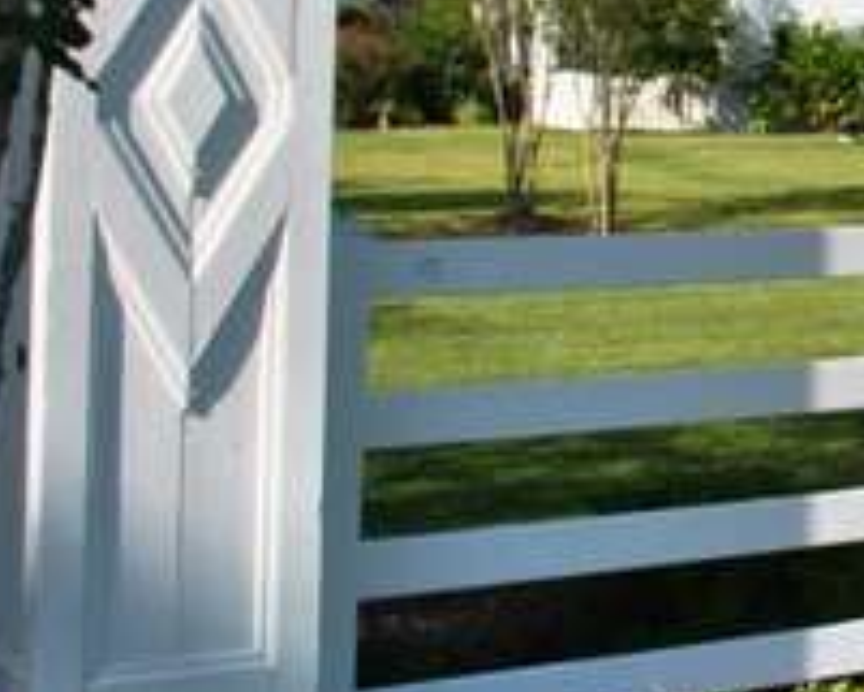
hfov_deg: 16.5
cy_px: -161
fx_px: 2584
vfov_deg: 14.7
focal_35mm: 101
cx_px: 1457
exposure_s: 1/320
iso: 100
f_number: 9
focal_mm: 18
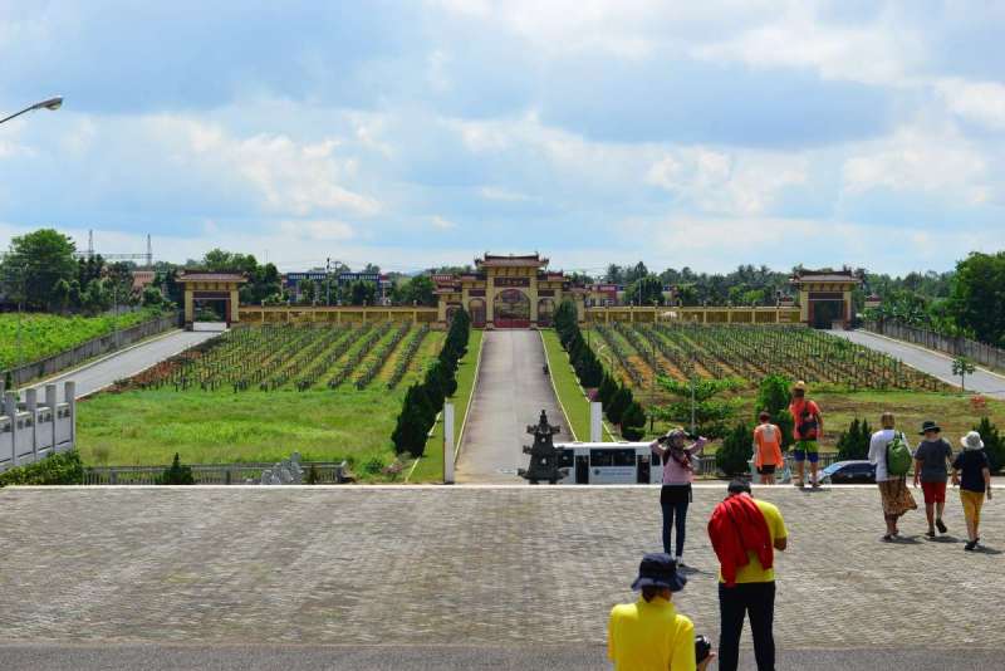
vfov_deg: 20.6
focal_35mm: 66
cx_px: 502
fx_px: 1843
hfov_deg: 30.5
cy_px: 336
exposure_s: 1/320
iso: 100
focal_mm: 66
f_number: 9
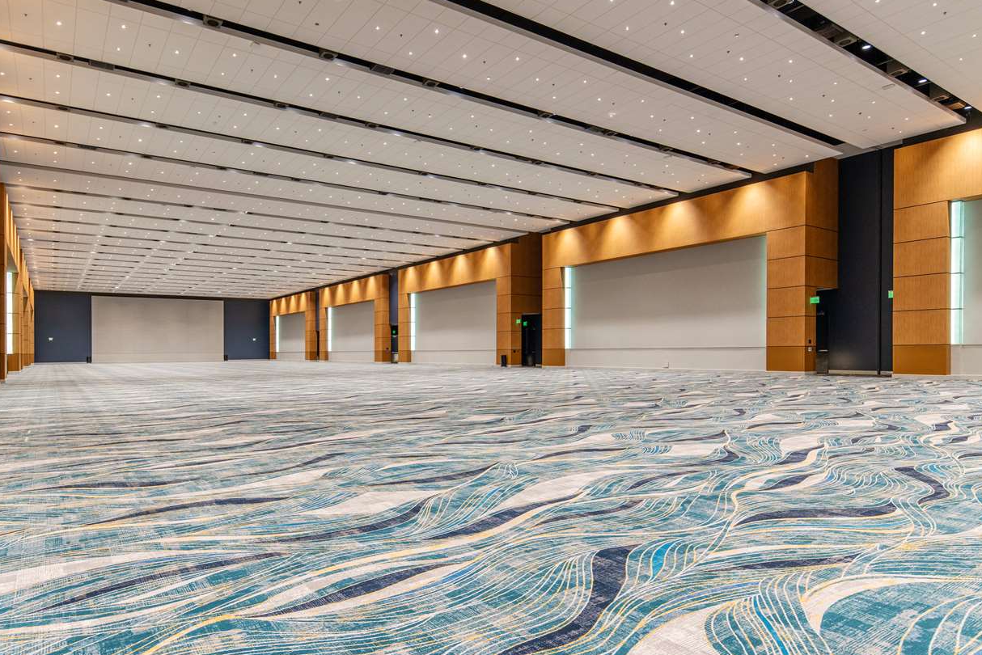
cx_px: 459
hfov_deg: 81.1
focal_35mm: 21
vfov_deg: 58.9
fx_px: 573
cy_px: 256
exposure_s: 1/8
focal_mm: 17
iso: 800
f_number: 8
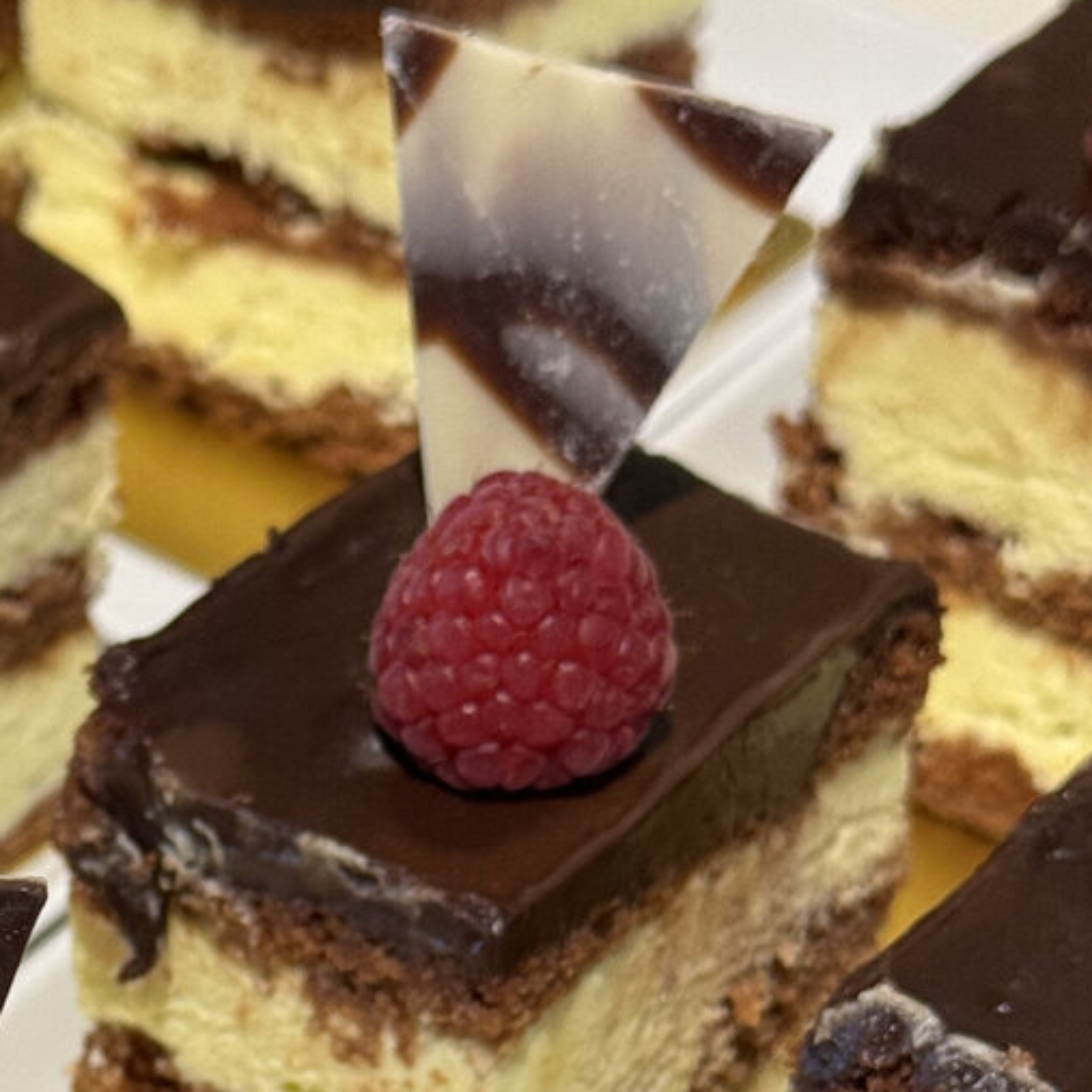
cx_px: 15
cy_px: 1312
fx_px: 4783
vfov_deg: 12.7
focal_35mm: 134
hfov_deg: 12.9
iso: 100
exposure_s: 1/60
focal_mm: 6.76
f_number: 1.78
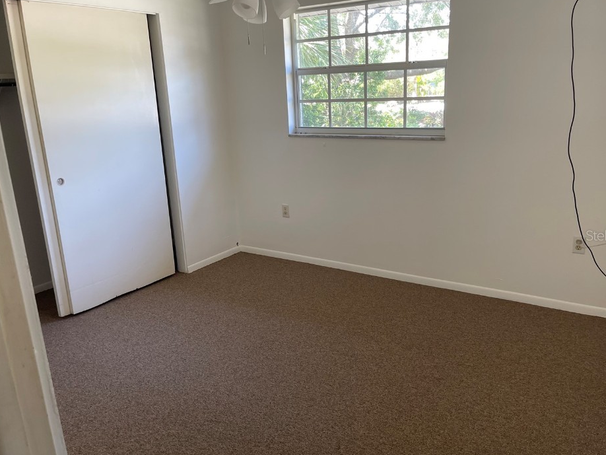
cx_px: 310
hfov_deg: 61.6
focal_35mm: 29
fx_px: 508
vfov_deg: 48.2
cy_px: 235
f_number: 1.6
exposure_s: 1/100
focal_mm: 5.1
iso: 125
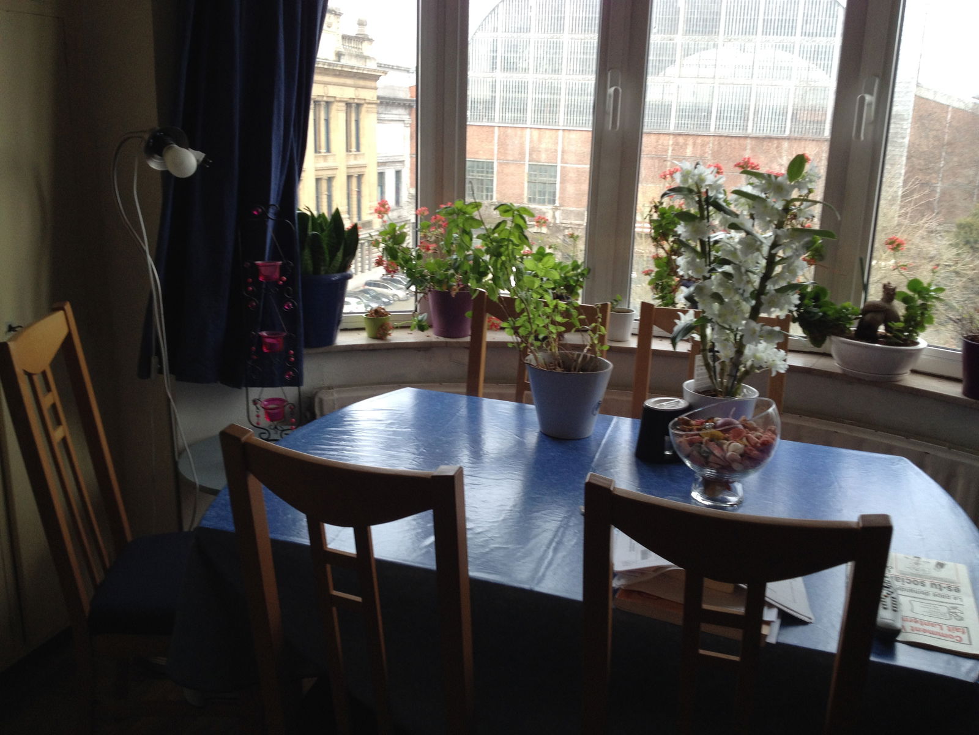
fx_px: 990
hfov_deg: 52.6
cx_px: 490
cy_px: 368
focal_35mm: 35
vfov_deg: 40.7
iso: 64
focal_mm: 4.28
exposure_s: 1/120
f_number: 2.4
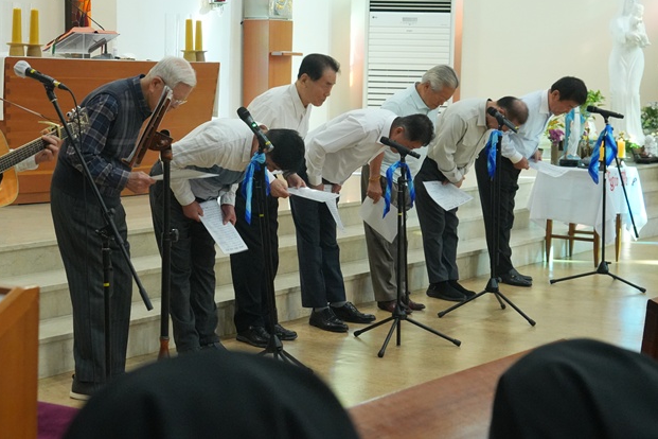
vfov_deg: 18.0
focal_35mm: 76
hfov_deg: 26.7
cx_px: 254
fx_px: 1382
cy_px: 170
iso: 3200
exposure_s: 1/125
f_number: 6.3
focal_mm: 41
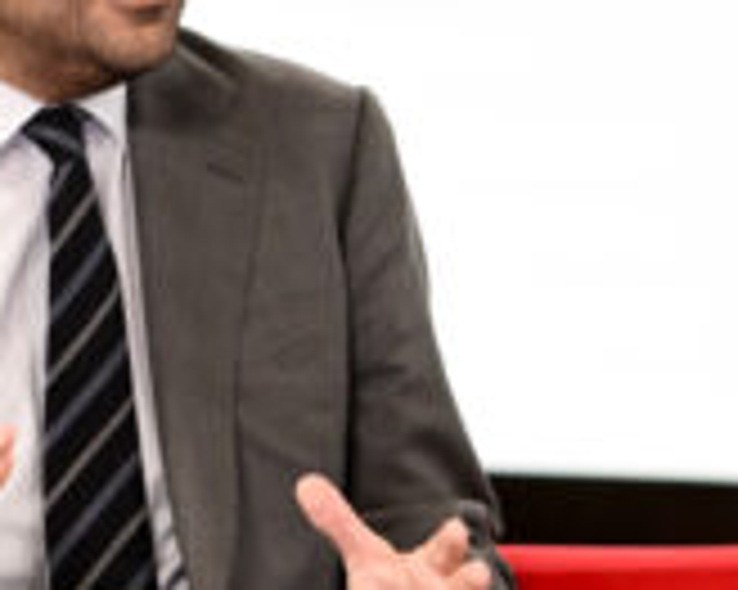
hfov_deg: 2.4
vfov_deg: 2.0
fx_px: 17289
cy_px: 277
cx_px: 1467
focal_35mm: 792
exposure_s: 1/320
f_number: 3.5
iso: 2500
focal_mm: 135
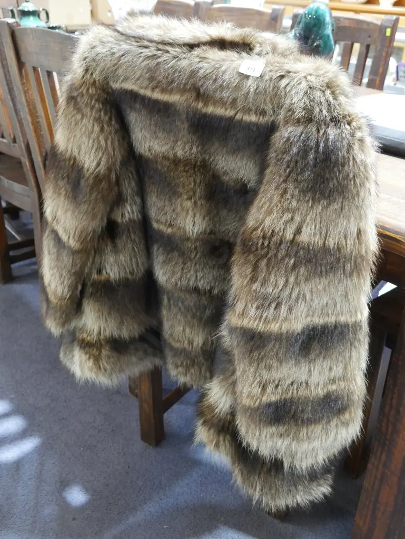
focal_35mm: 36
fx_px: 561
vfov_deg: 51.3
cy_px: 270
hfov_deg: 39.7
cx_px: 202
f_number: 4
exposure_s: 1/50
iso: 3200
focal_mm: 18
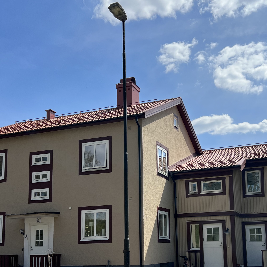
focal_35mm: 46
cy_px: 191
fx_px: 401
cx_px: 156
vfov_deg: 36.2
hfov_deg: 36.7
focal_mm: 5.7
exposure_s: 1/4831
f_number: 1.5
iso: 50
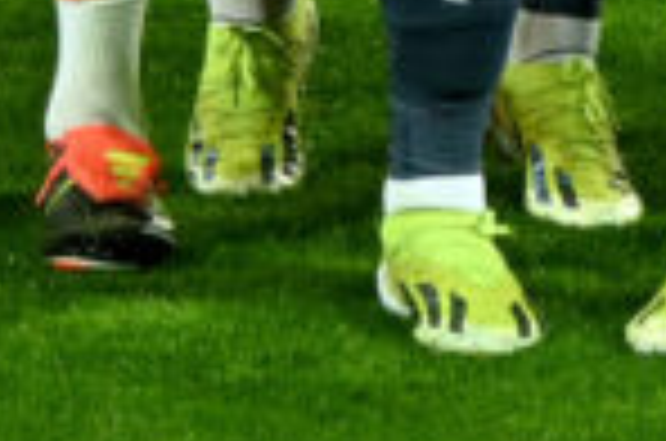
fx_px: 8953
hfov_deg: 4.2
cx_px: 1557
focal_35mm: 485
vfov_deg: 2.8
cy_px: -1024
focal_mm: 70
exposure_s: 1/640
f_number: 4.5
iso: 2000
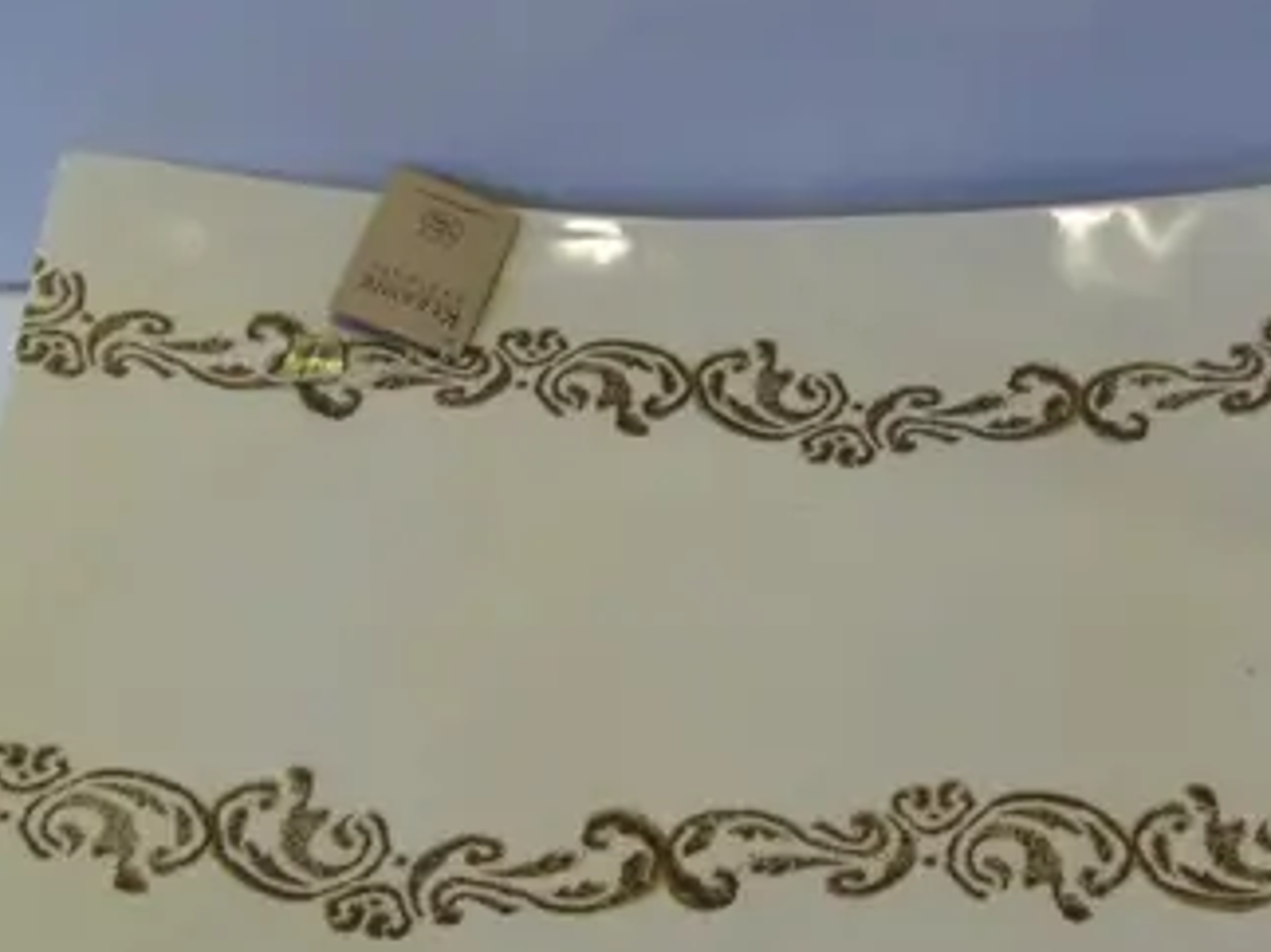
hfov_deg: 34.7
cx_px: 811
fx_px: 2019
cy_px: 515
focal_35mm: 55
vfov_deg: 26.5
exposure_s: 1/22
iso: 100
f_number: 2.8
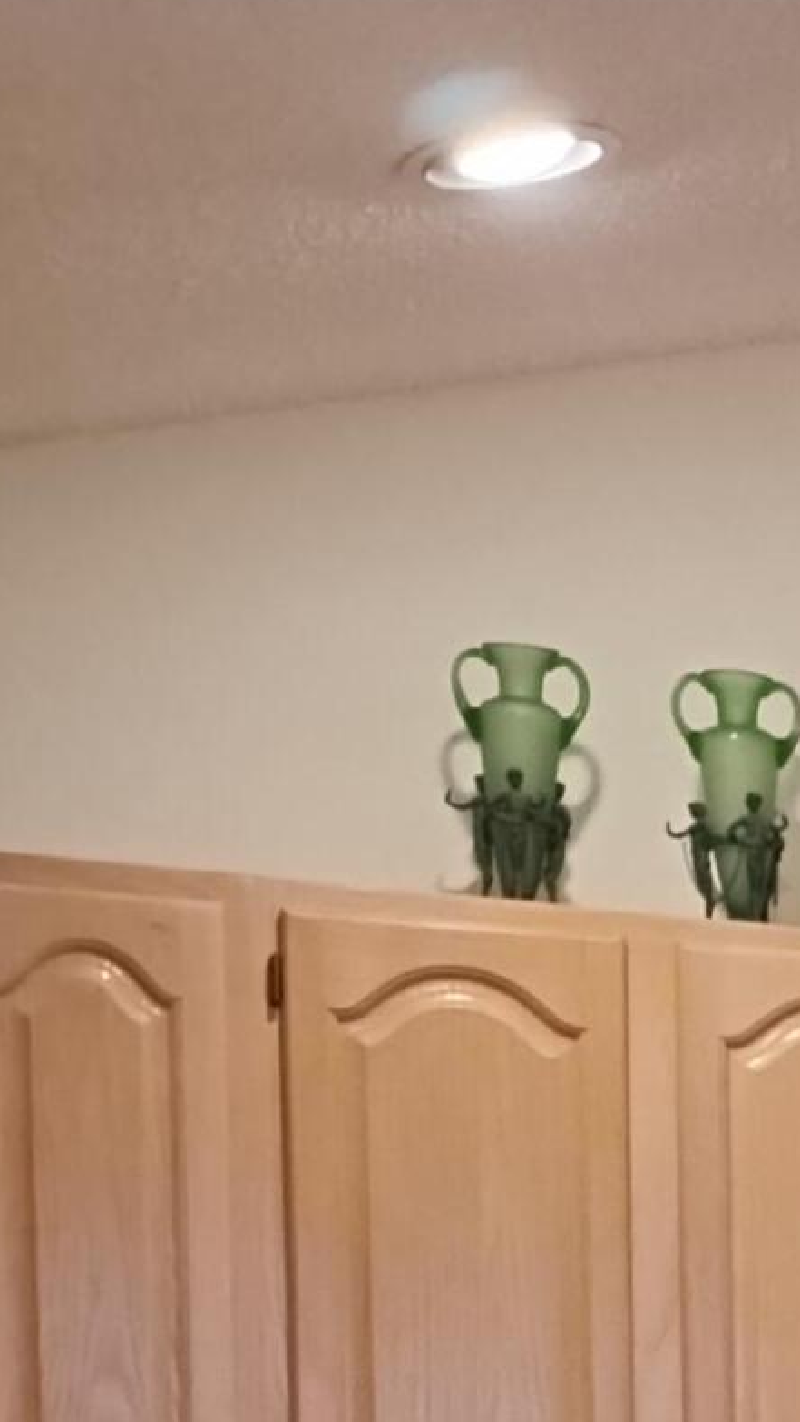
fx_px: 3771
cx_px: 2190
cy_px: 1932
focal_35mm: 100
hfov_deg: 9.9
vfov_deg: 19.4
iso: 234
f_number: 1.7
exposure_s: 1/30
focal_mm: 4.71
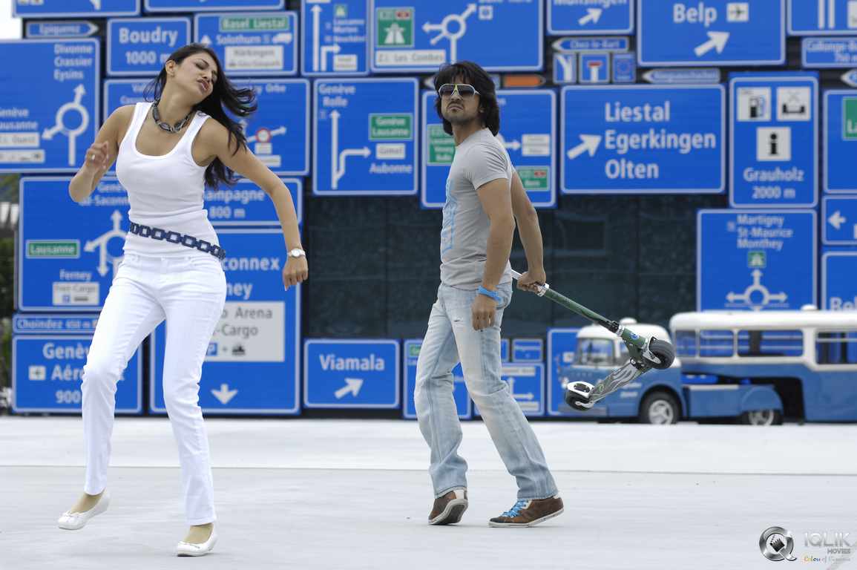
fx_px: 3068
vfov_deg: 10.6
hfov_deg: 15.9
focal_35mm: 129
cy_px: 285
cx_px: 428
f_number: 5.6
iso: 200
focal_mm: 86
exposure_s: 1/500
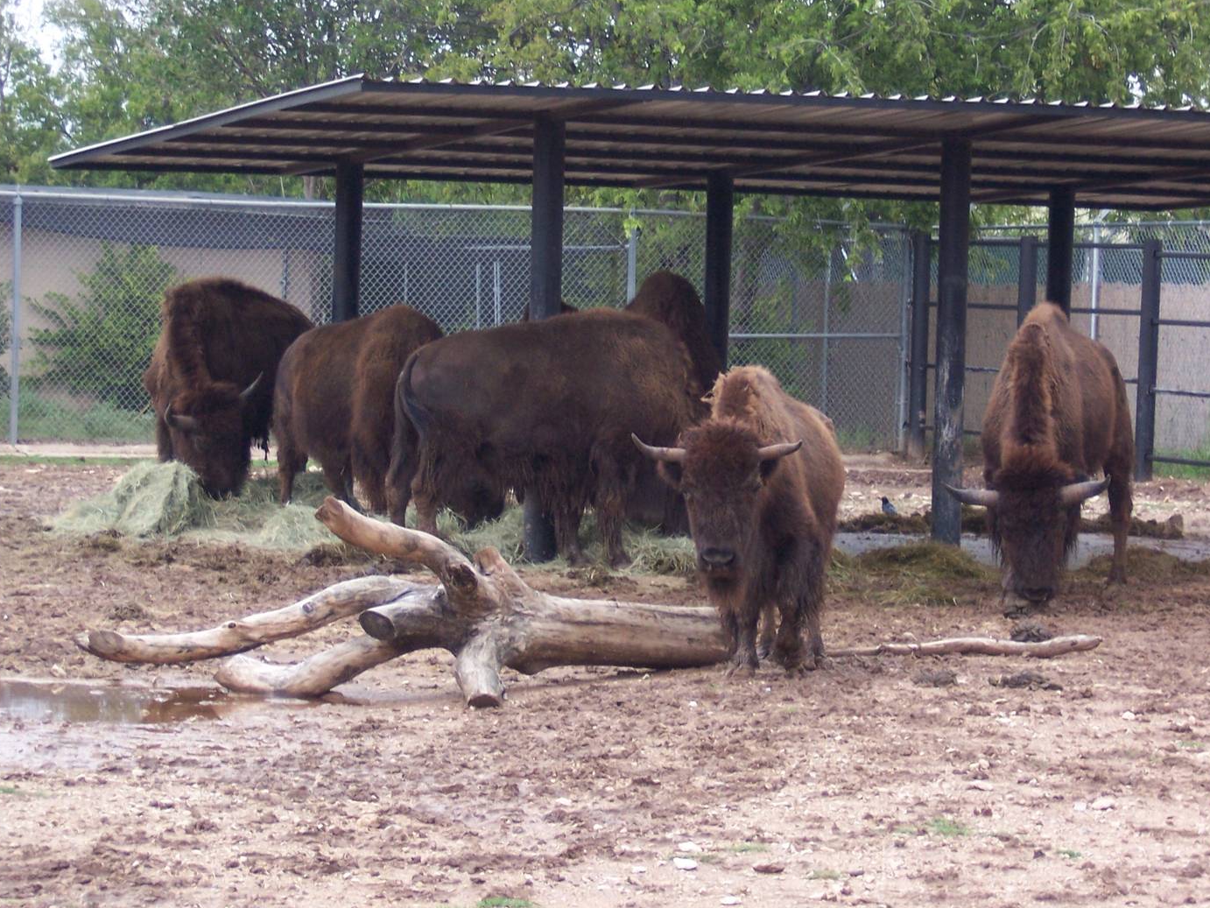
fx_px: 4370
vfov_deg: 11.9
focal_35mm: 125
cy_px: 411
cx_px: 603
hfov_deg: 15.8
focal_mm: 18
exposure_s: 1/180
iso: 140
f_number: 4.8
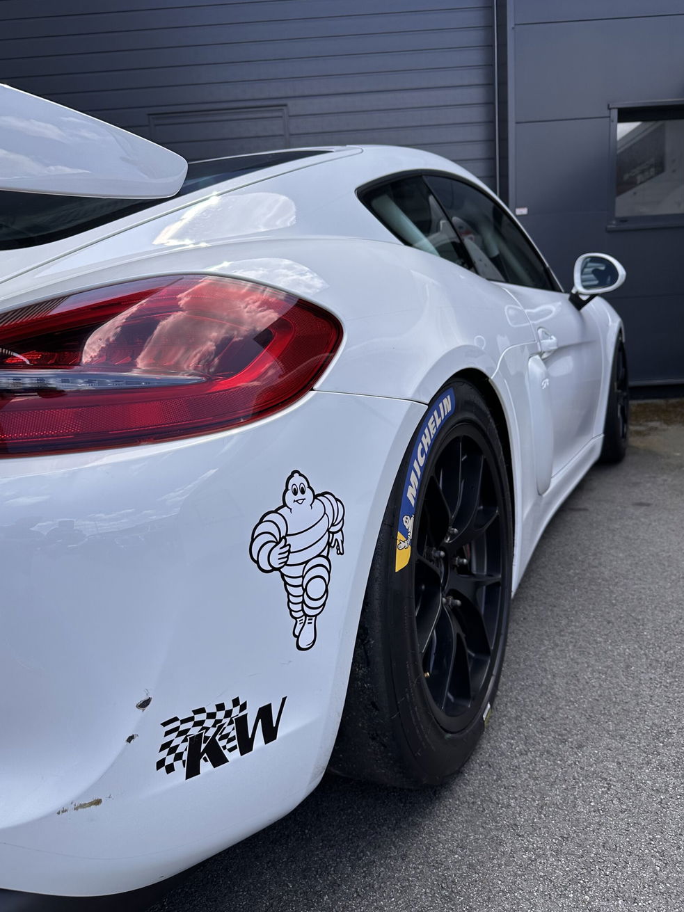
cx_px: 334
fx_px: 659
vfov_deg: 69.4
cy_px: 469
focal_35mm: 25
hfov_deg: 54.9
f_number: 1.78
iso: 80
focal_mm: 6.86
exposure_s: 1/1916
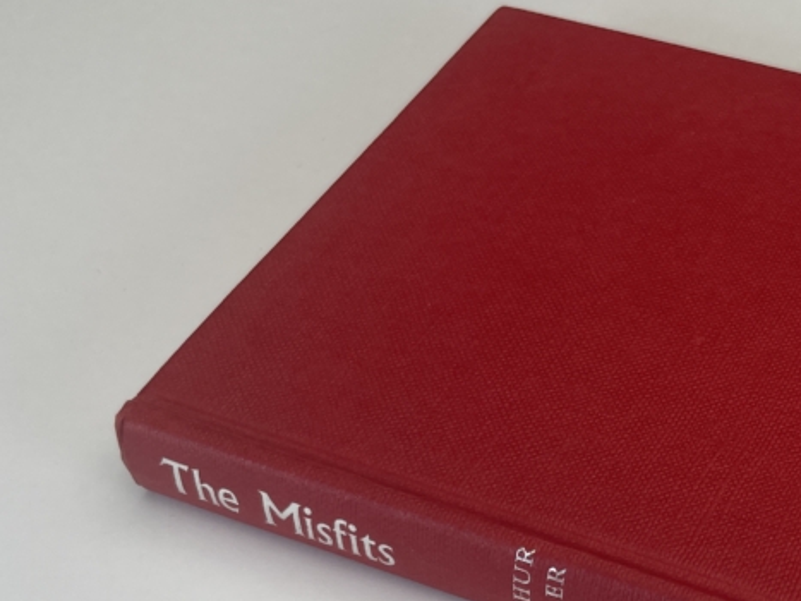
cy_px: 505
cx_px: 738
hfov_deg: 32.0
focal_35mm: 57
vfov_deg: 25.1
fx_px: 1319
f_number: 1.6
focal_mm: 4.2
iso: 32
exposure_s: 1/296
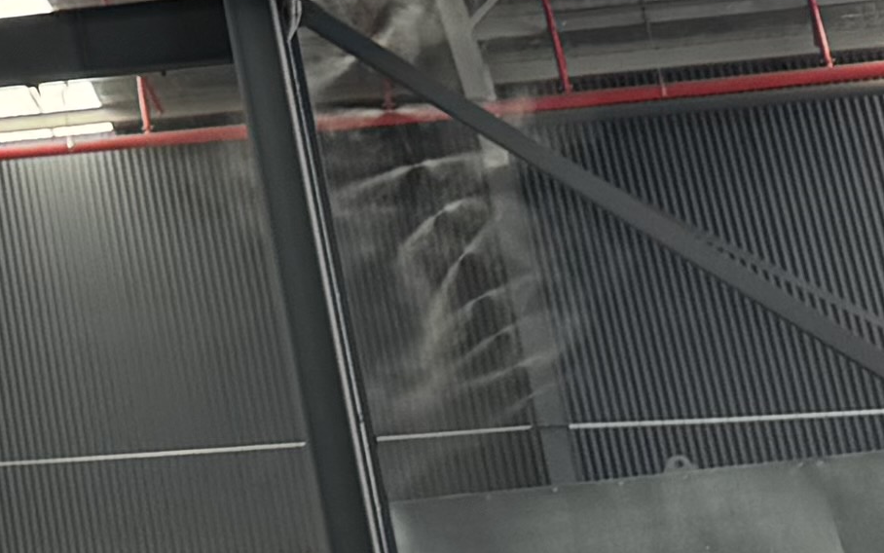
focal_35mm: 160
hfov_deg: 10.5
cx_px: -1466
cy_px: -749
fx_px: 3856
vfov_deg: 7.7
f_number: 1.78
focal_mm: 6.76
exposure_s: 1/301
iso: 80
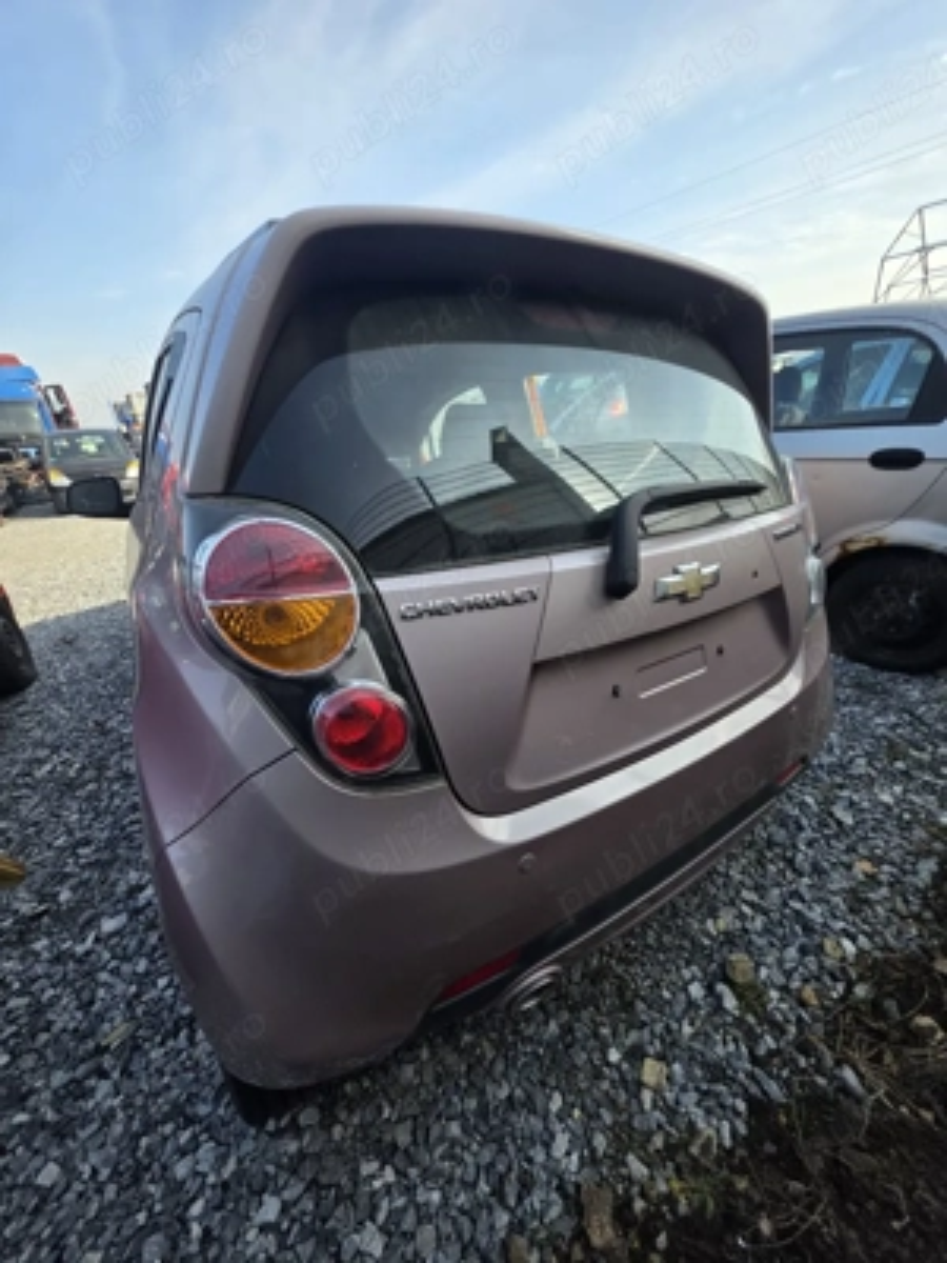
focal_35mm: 13
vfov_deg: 106.2
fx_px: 474
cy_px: 632
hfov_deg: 89.9
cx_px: 474
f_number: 1.9
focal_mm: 2.2
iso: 40
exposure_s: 1/625
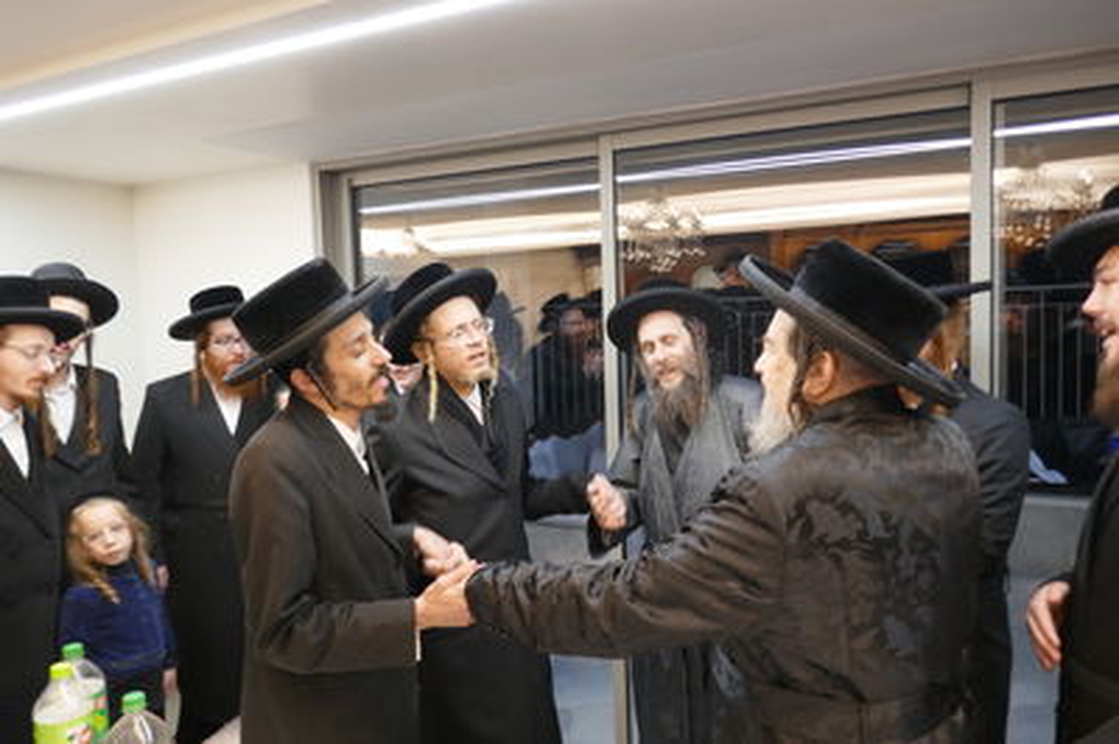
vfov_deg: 51.2
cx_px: 560
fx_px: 776
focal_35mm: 25
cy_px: 372
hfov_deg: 71.6
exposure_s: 1/60
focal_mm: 9.1
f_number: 3.2
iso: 500
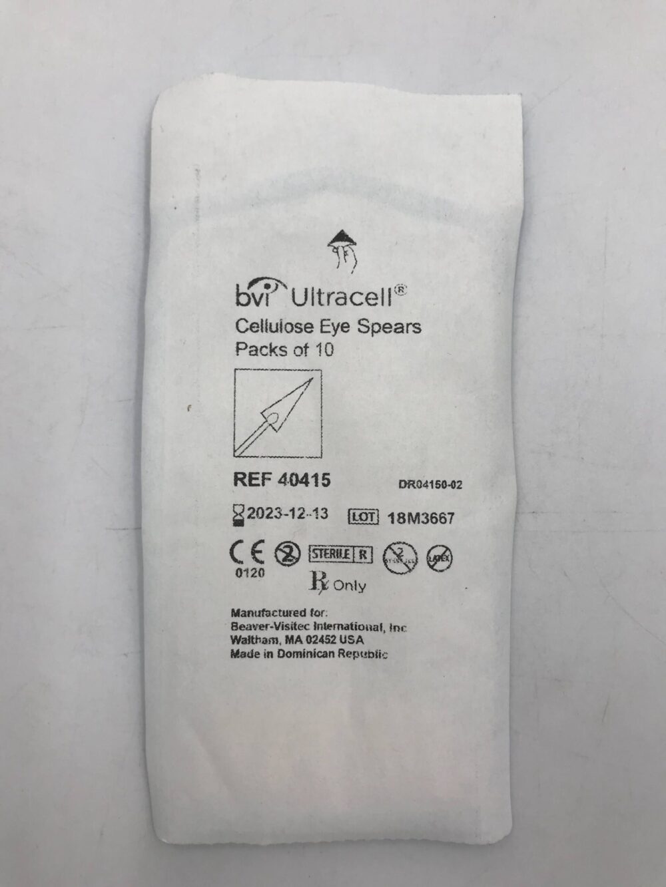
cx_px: 333
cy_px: 444
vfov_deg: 63.4
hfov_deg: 49.8
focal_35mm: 28
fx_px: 718
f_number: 1.8
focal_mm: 3.99
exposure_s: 1/190
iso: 20
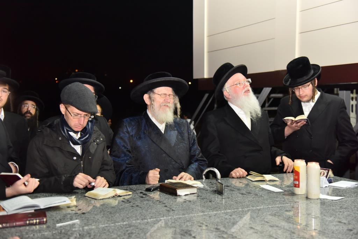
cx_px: 179
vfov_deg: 28.1
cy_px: 120
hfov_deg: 41.1
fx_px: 477
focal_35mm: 48
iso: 1600
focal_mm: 48
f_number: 4
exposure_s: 1/100
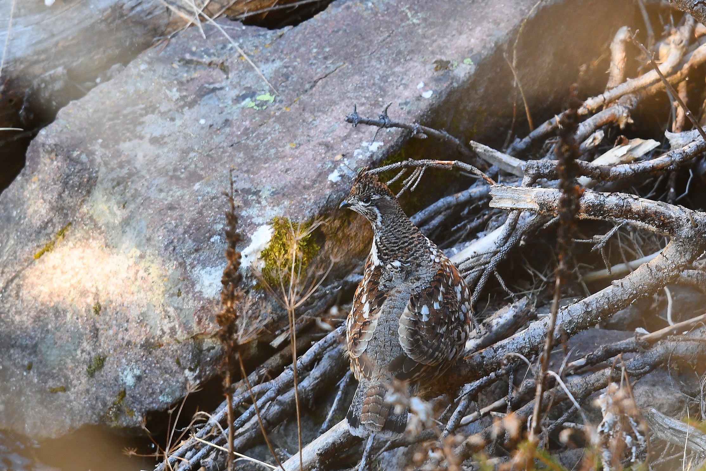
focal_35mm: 450
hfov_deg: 4.6
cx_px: 353
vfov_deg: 3.1
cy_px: 236
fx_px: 8824
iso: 640
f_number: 5
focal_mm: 300
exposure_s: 1/160
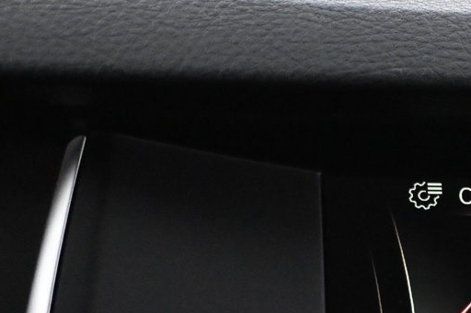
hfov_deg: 19.6
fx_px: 1274
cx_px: 585
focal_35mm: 97
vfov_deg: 13.8
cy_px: 341
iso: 5600
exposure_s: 1/60
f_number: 3.8
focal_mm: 20.5
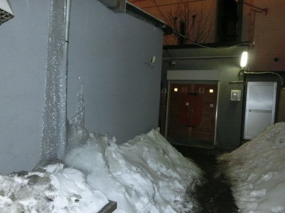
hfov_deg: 71.6
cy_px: 106
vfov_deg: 56.8
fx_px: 198
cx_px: 142
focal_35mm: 24
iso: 400
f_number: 3
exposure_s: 1/15
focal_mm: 4.24
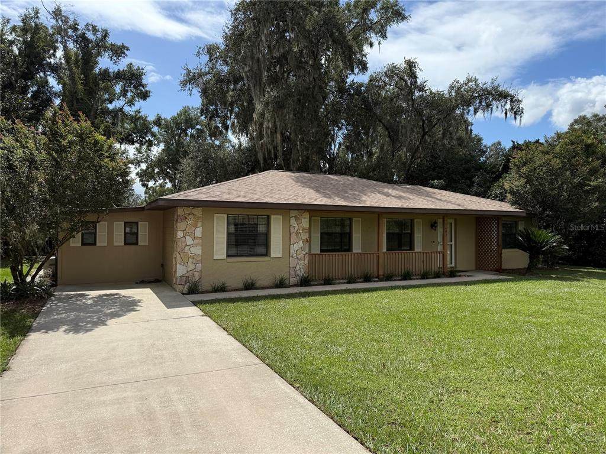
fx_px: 420
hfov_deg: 71.6
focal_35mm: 24
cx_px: 303
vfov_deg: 56.8
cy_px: 227
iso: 80
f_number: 1.78
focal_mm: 6.76
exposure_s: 1/4975
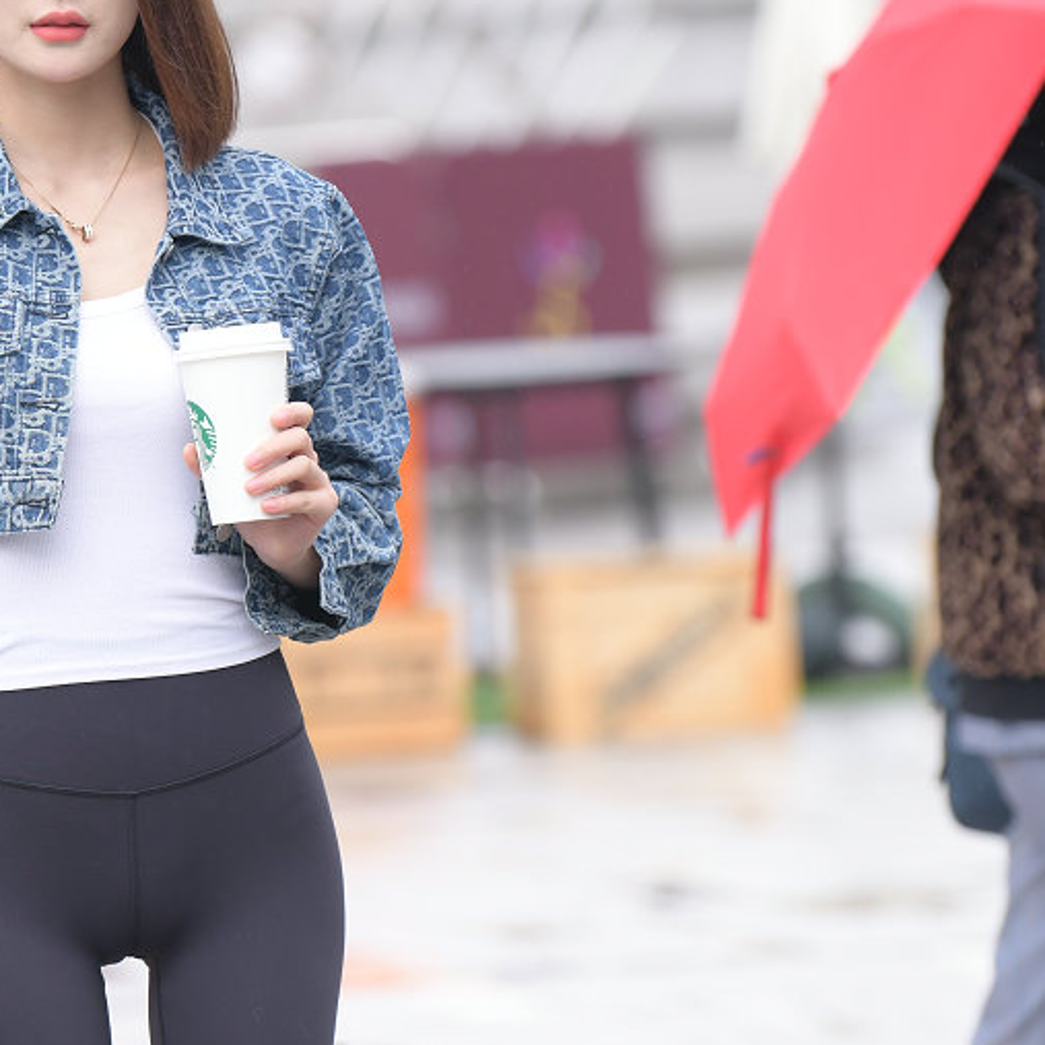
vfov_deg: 4.8
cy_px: 752
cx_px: 138
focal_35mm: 362
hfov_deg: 4.8
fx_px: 12364
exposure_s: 1/500
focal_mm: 160
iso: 400
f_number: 3.5
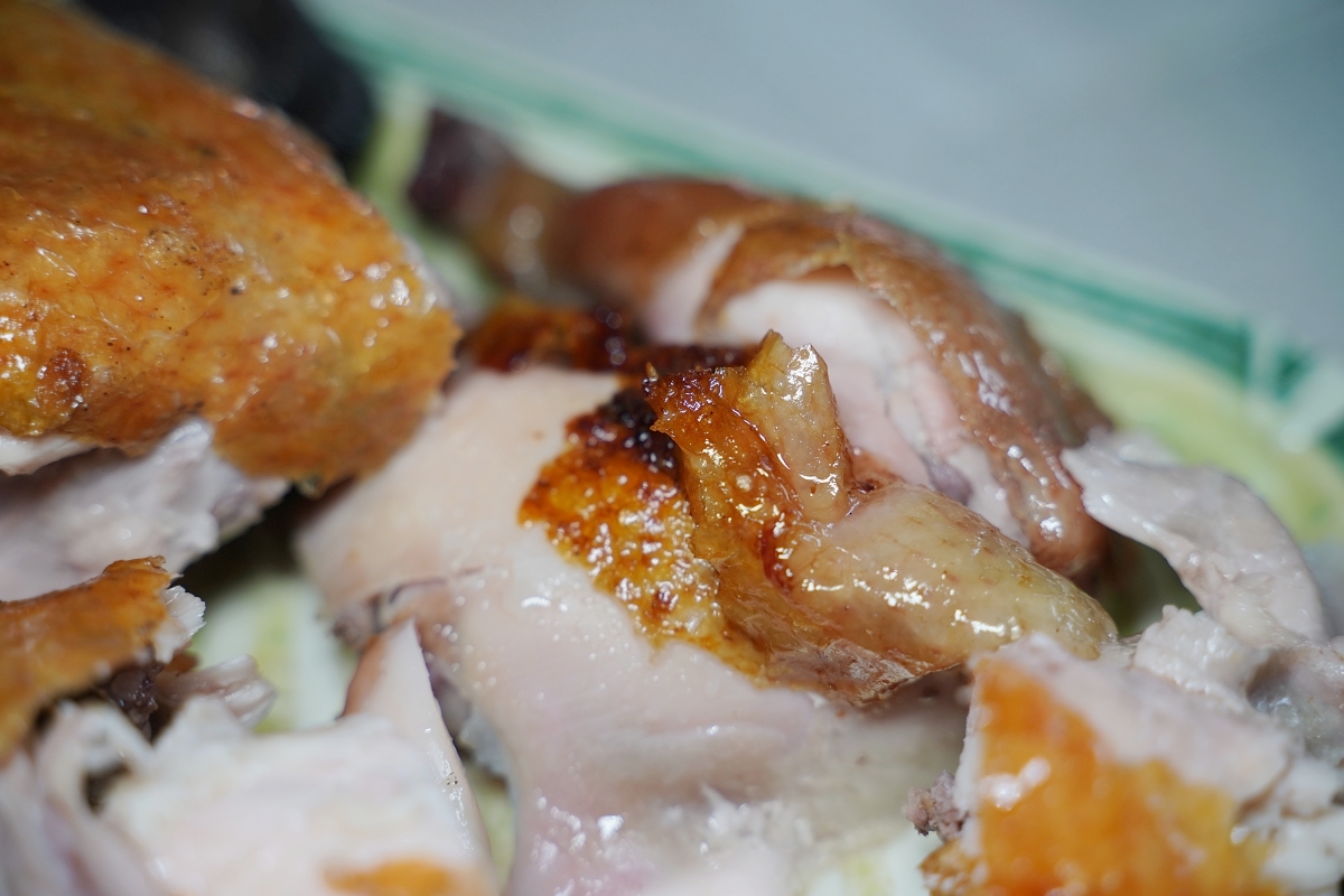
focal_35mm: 75
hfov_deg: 27.0
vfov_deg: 18.2
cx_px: 672
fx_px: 2800
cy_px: 448
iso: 400
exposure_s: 1/160
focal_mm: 75
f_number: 4
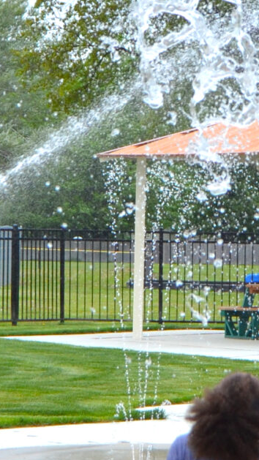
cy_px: 241
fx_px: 3124
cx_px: 245
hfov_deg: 4.7
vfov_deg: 8.4
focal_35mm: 256
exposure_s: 1/1250
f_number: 5.6
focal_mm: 40
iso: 400
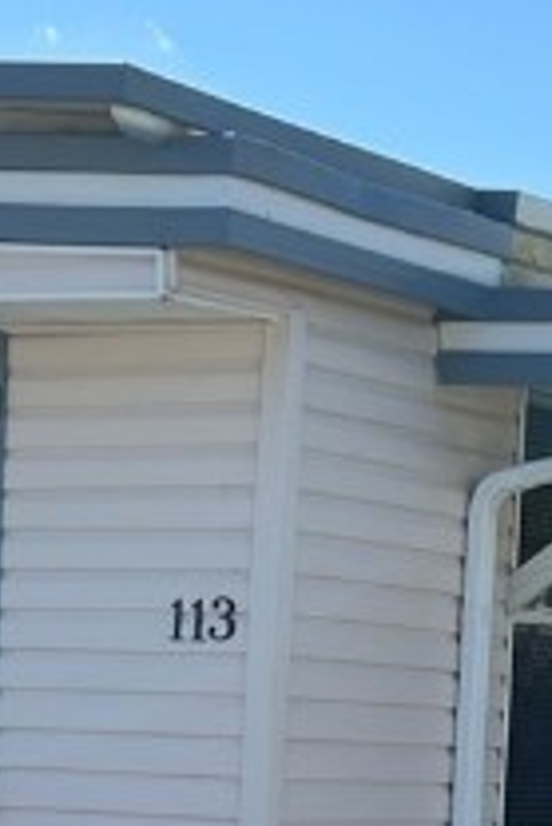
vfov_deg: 15.1
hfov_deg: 10.3
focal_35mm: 133
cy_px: 854
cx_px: 246
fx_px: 3054
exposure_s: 1/4444
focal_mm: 5.7
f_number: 1.5
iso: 50
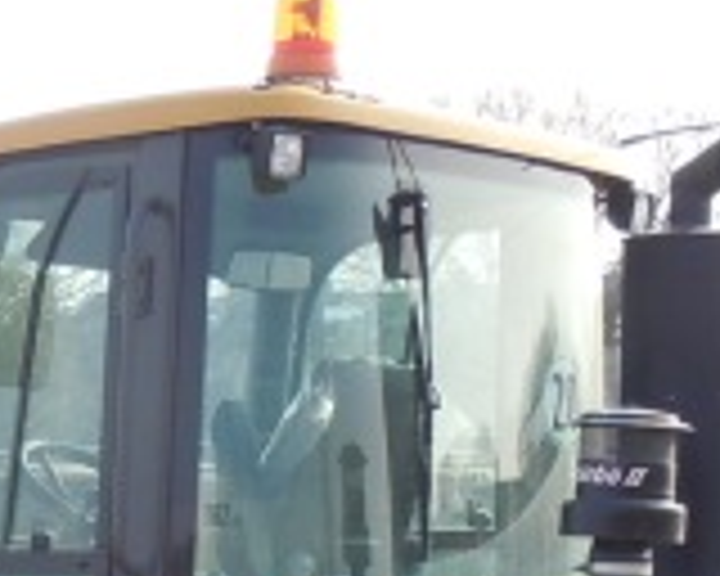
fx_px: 3111
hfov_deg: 13.1
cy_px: 842
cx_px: 162
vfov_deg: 10.3
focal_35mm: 146
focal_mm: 5.4
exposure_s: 1/320
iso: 100
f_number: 3.5
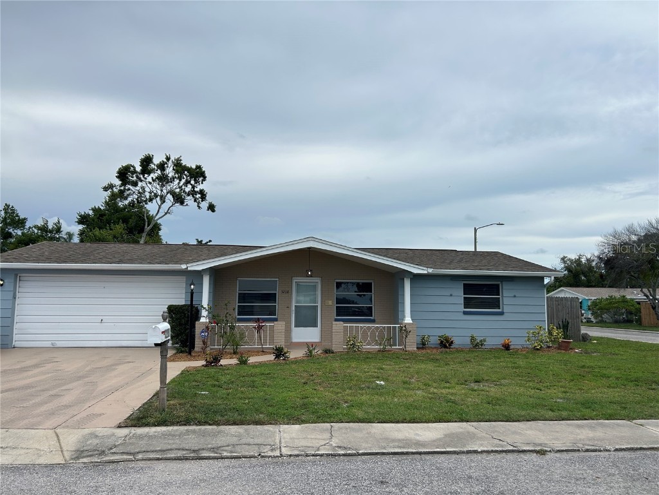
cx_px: 330
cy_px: 248
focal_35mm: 26
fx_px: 495
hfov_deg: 67.3
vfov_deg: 53.1
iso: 50
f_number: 1.5
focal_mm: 5.7
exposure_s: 1/5587
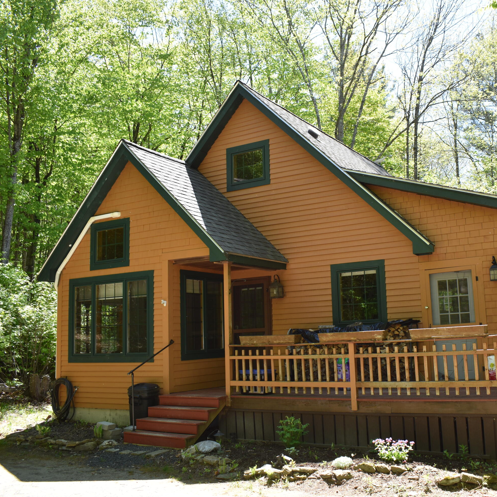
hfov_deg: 46.5
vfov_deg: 47.2
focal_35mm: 35
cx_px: 328
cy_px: 246
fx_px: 569
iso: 110
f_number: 5
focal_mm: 18
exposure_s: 1/200
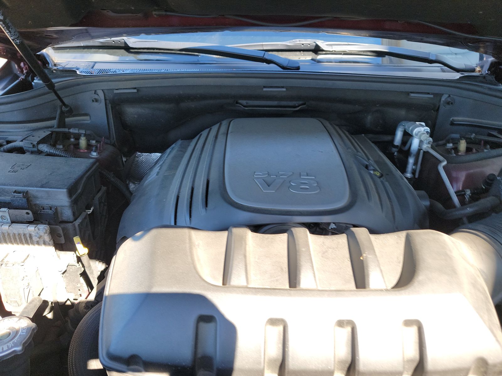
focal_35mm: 24
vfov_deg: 56.8
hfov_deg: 71.6
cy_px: 188
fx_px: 348
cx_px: 251
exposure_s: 1/59
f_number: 1.8
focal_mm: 6.7
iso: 50
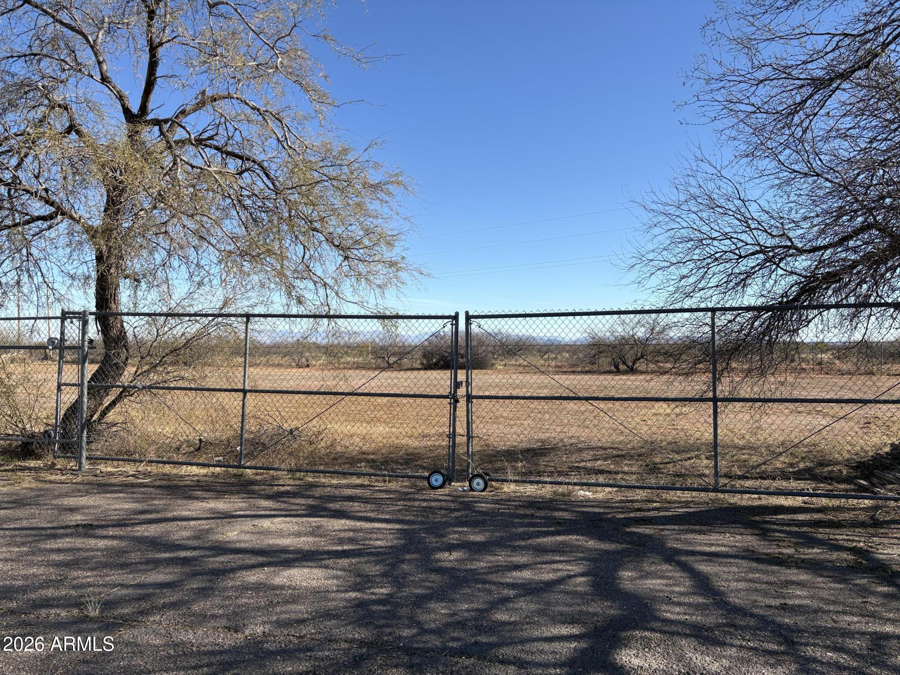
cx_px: 450
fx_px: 676
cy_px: 338
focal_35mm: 26
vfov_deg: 53.1
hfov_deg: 67.3
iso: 50
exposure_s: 1/2639
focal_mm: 5.96
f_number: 1.6
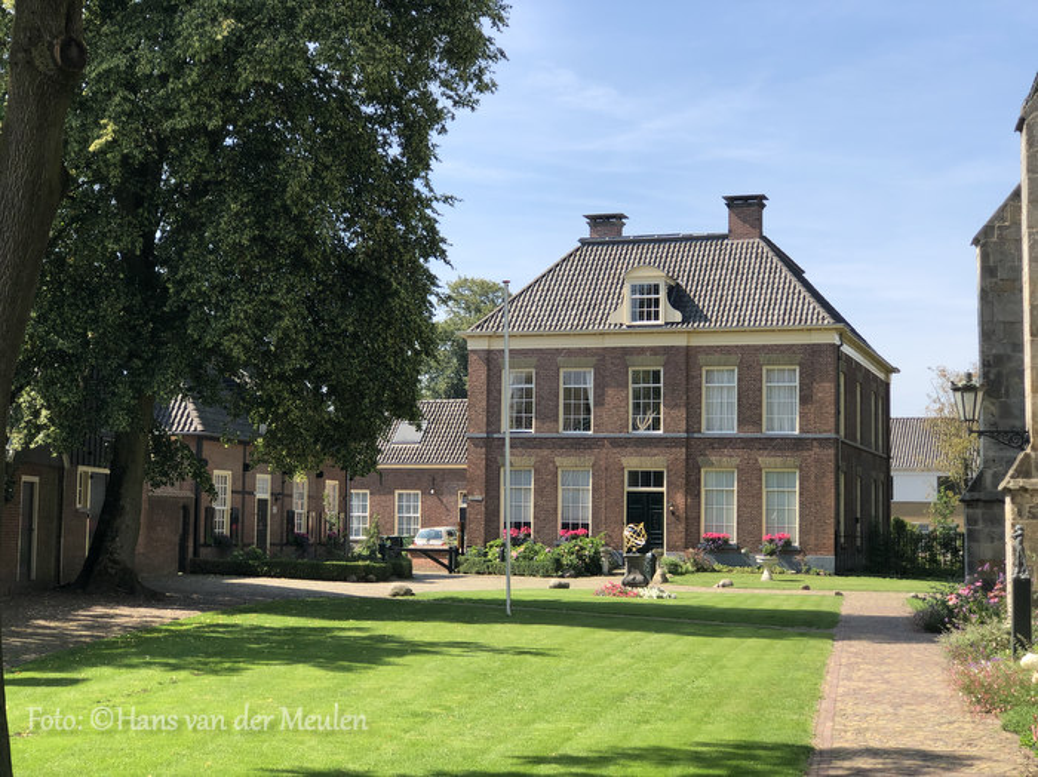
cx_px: 519
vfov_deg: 25.6
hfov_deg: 33.8
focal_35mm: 57
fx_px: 1708
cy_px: 388
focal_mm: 6.6
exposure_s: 1/445
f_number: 2.8
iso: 20
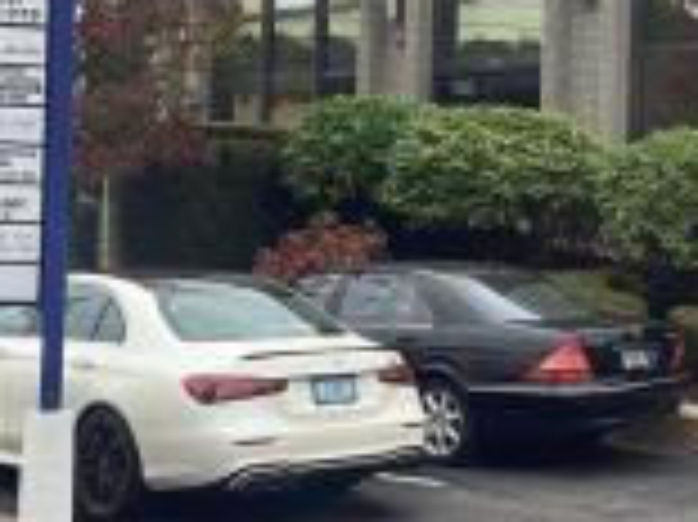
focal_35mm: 80
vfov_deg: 18.4
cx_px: 432
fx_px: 1612
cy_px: 194
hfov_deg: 24.4
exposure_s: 1/120
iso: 25
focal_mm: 3.3
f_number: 2.4
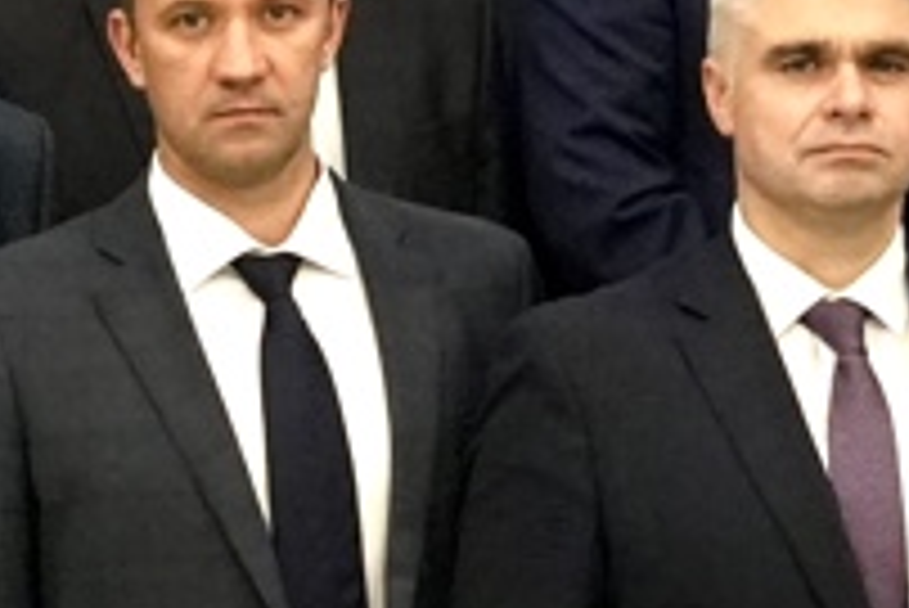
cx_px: 2070
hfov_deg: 4.2
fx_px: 12304
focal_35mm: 487
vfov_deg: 2.8
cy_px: -200
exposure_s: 1/160
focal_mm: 61.5
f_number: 6.3
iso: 4000
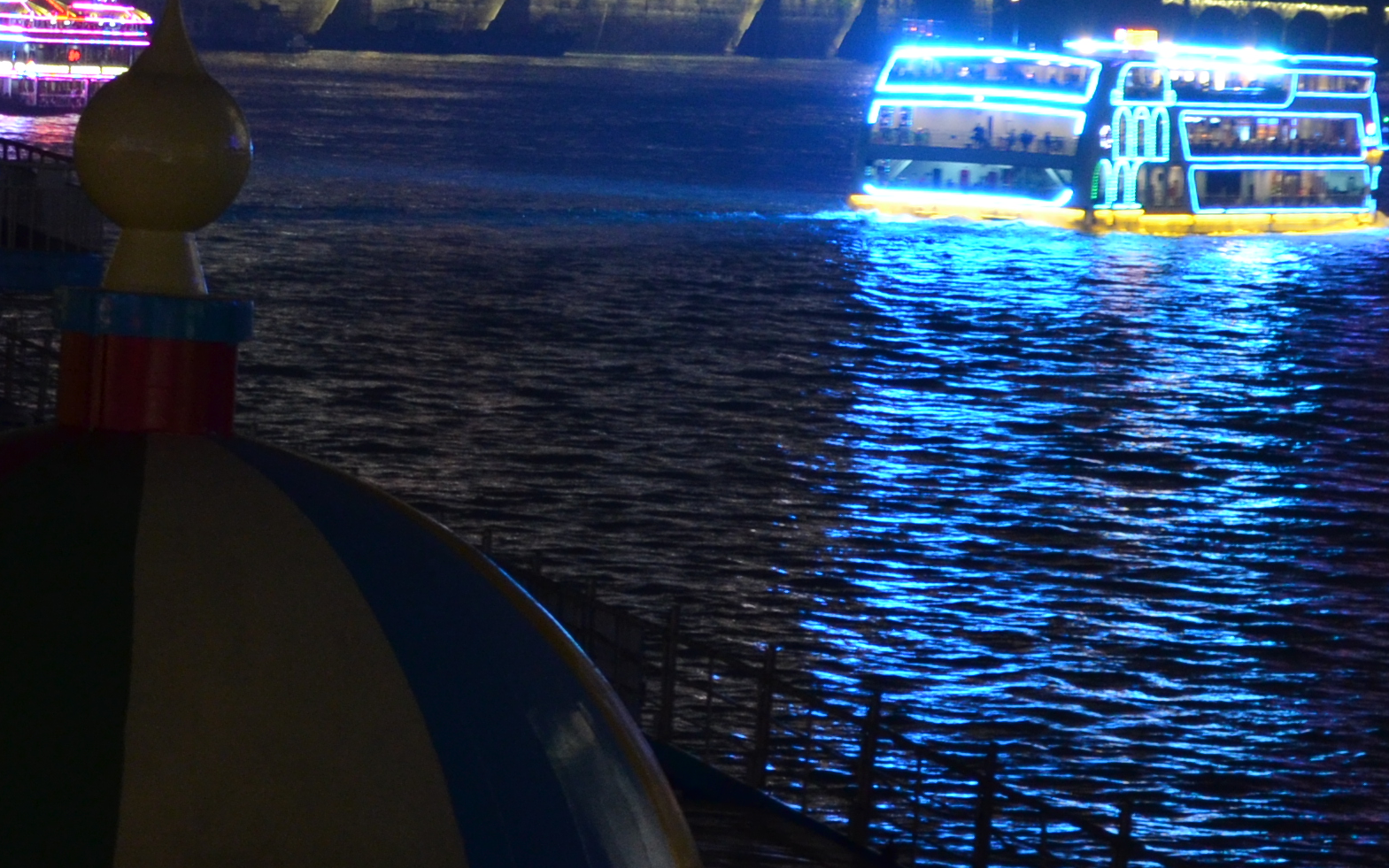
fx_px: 8162
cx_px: -41
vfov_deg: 6.0
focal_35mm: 216
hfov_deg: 9.6
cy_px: -261
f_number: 5.6
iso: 800
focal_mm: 45
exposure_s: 1/8
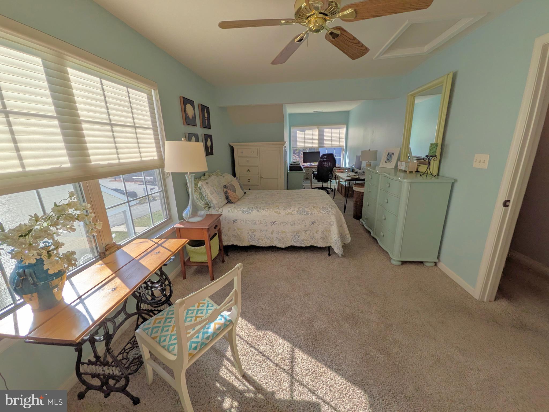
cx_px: 274
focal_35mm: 14
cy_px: 206
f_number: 2.2
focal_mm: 1.85
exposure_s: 1/713
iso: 40
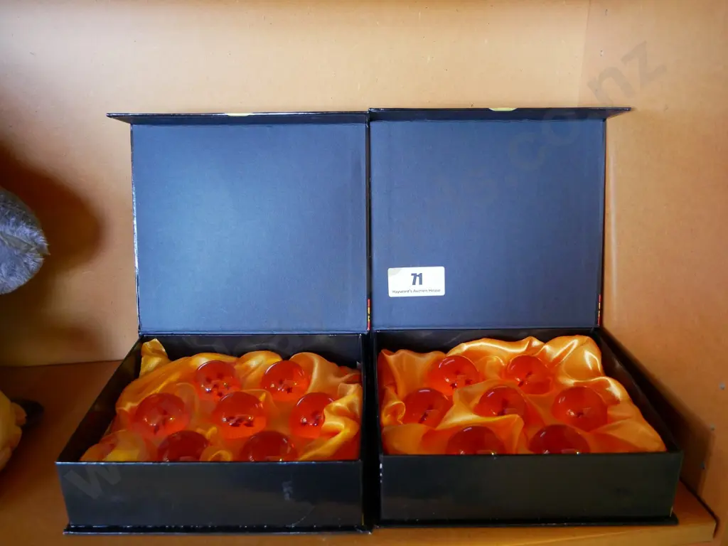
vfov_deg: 46.8
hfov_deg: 60.0
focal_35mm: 30
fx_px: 631
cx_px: 364
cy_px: 273
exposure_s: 1/60
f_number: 3.7
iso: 2500
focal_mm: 15
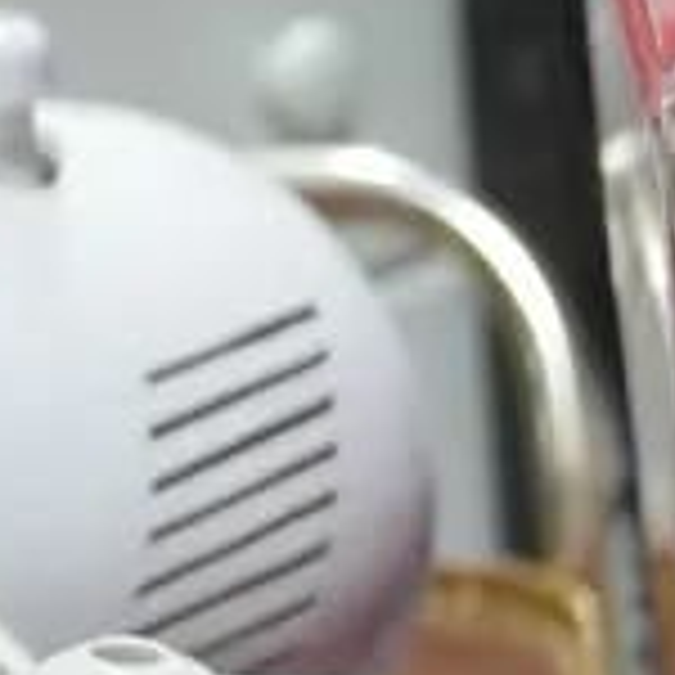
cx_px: 1528
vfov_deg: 7.2
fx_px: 4787
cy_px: 2025
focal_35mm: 217
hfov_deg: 7.6
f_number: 4
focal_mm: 18
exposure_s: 1/60
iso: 250
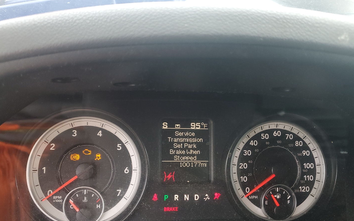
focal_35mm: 31
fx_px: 299
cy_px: 133
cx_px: 182
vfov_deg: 40.4
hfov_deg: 61.2
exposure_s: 1/120
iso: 73
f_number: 1.5
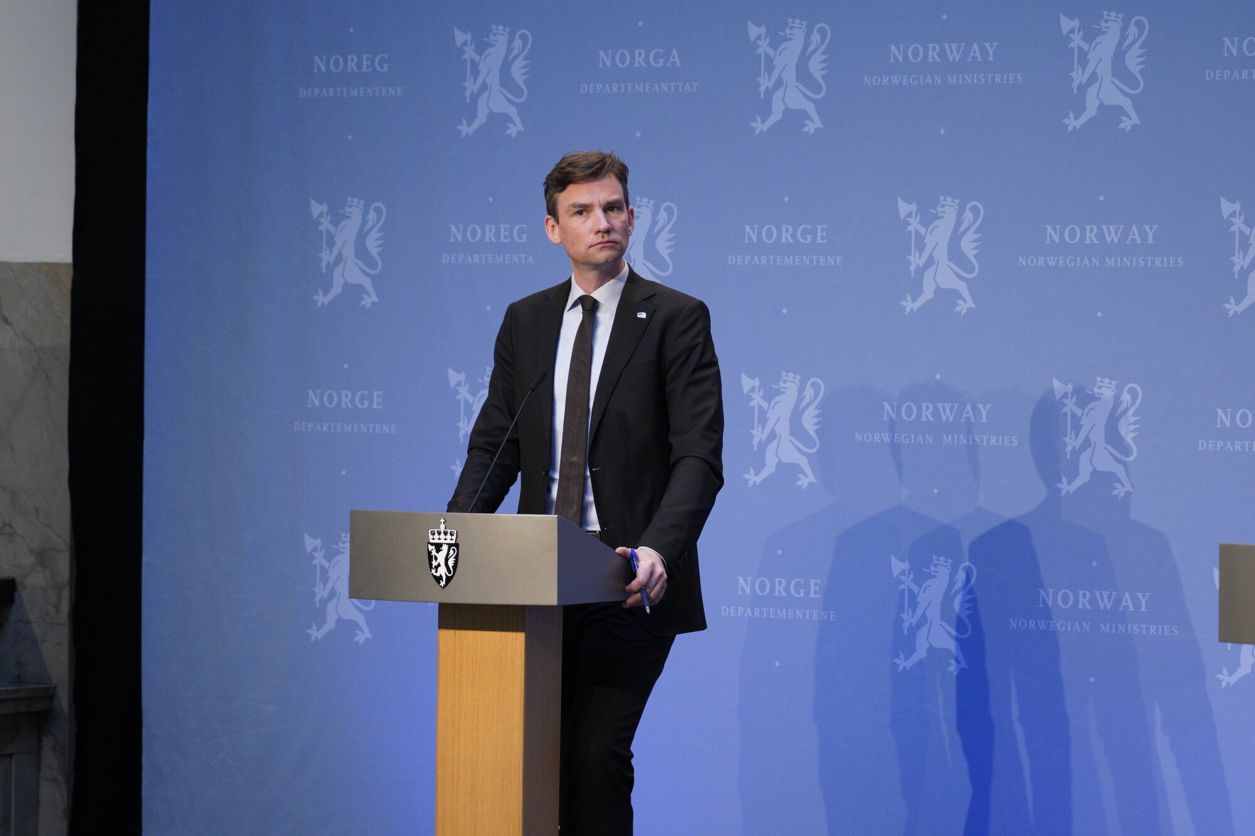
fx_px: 5472
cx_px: 628
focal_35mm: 157
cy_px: 418
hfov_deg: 13.1
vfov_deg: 8.7
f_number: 4
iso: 1600
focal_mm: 105
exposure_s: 1/125
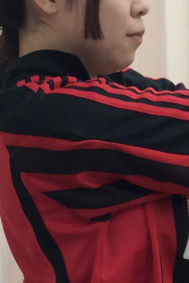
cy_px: 214
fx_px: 826
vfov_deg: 19.3
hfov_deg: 12.8
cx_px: 212
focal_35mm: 105
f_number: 2.4
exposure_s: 1/25
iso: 40
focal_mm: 3.3
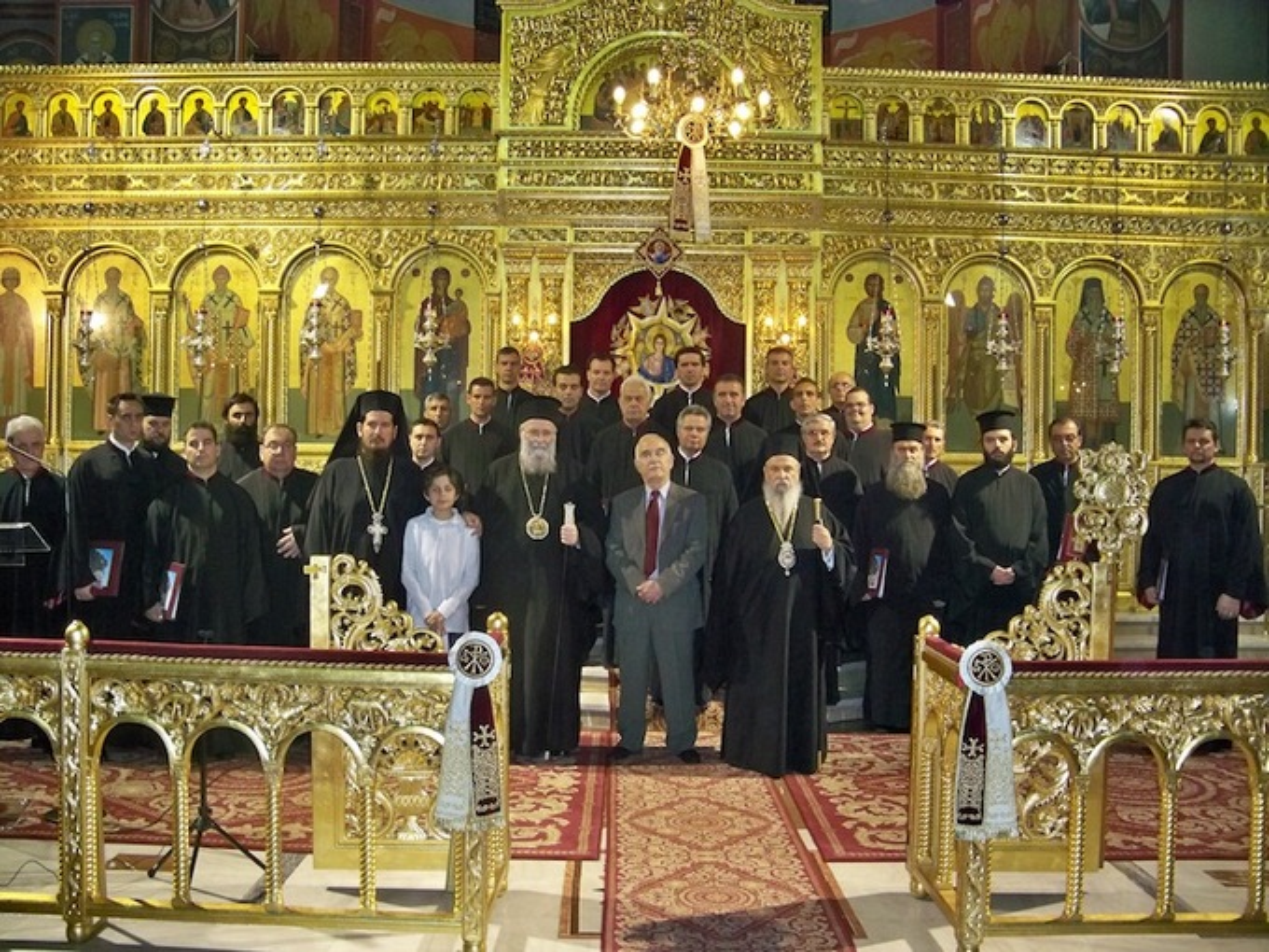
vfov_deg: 40.7
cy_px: 476
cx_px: 634
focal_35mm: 35
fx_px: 1283
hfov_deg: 52.6
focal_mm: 6.2
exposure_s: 1/30
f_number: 3.5
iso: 200
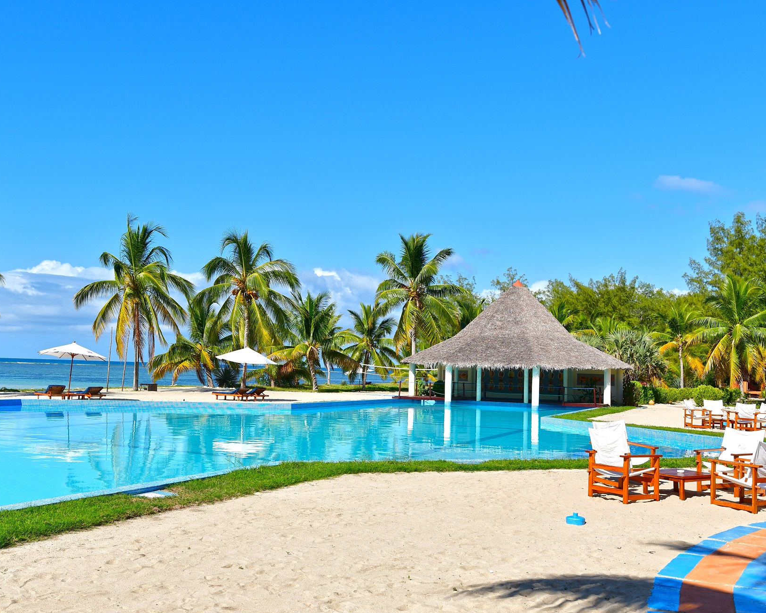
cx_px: 320
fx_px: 861
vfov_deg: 39.2
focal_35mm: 38
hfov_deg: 47.8
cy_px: 305
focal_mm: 22
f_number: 5
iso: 100
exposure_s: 1/800
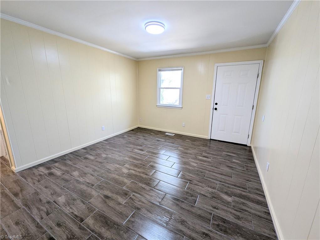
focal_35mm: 13
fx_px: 120
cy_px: 120
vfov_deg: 90.0
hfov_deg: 106.1
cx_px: 160
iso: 53
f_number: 2.2
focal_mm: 1.95
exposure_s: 1/40
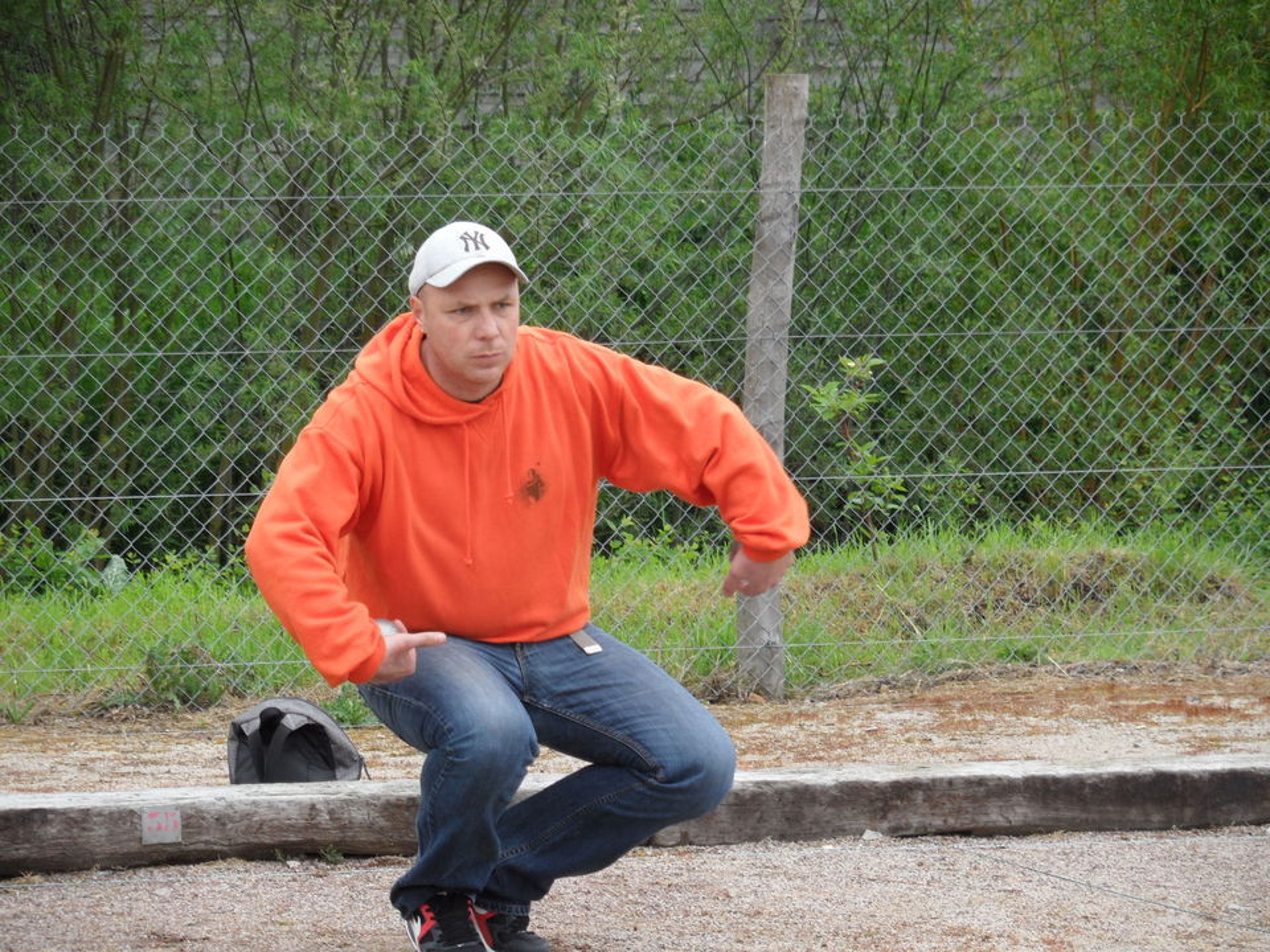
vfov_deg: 8.2
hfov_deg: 11.0
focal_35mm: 180
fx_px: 6604
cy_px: 476
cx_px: 635
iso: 100
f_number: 4.4
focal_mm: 29.7
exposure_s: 1/90
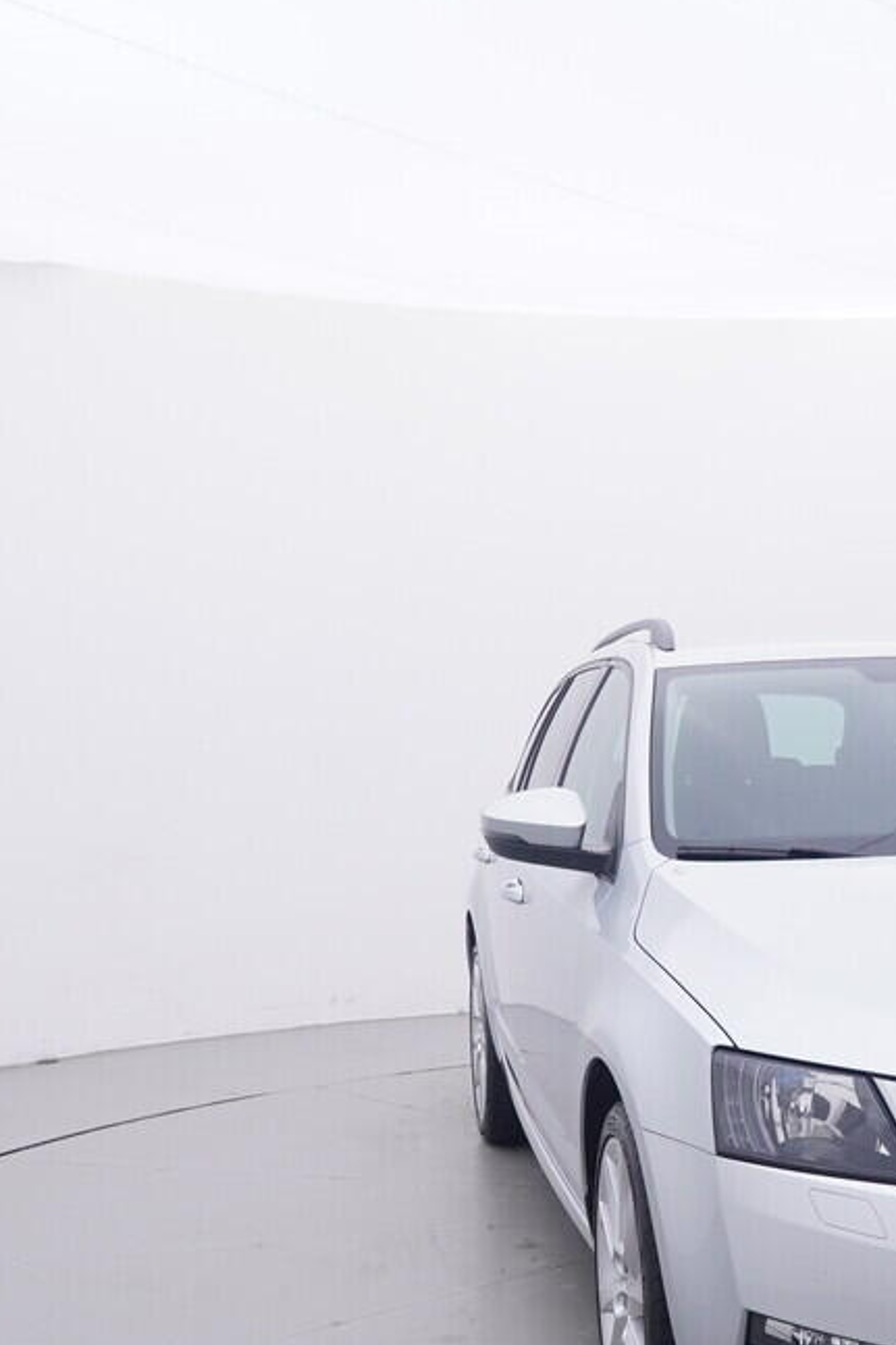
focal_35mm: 50
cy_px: 954
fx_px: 1872
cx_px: 811
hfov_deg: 26.0
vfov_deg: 38.8
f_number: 5
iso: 200
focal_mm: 15
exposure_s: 1/80
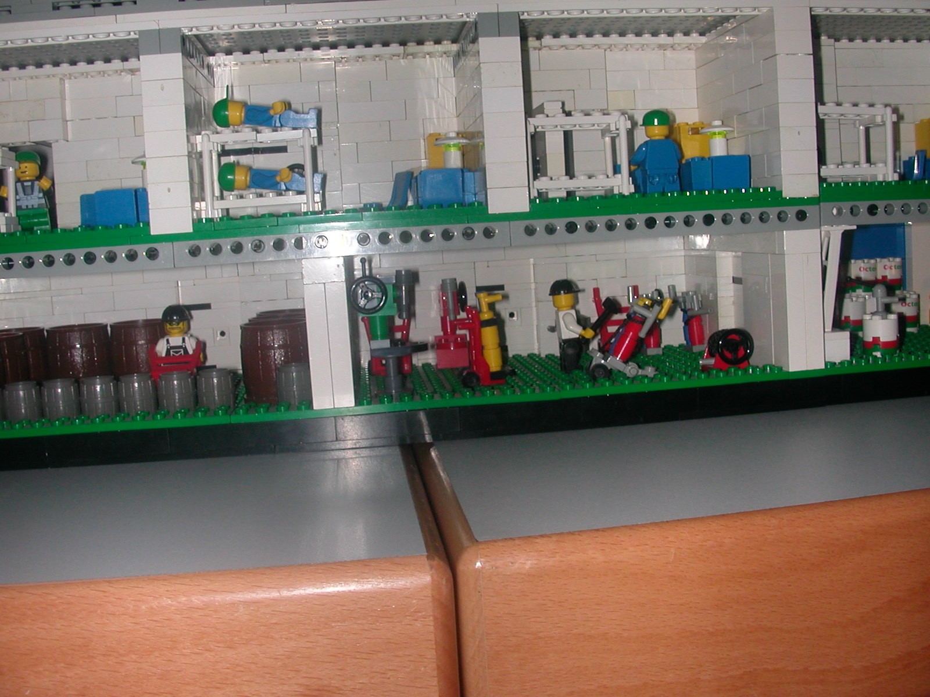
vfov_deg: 38.7
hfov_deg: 50.1
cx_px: 465
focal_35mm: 37
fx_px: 994
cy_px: 348
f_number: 4.5
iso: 100
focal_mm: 5.6
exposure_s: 1/59.9
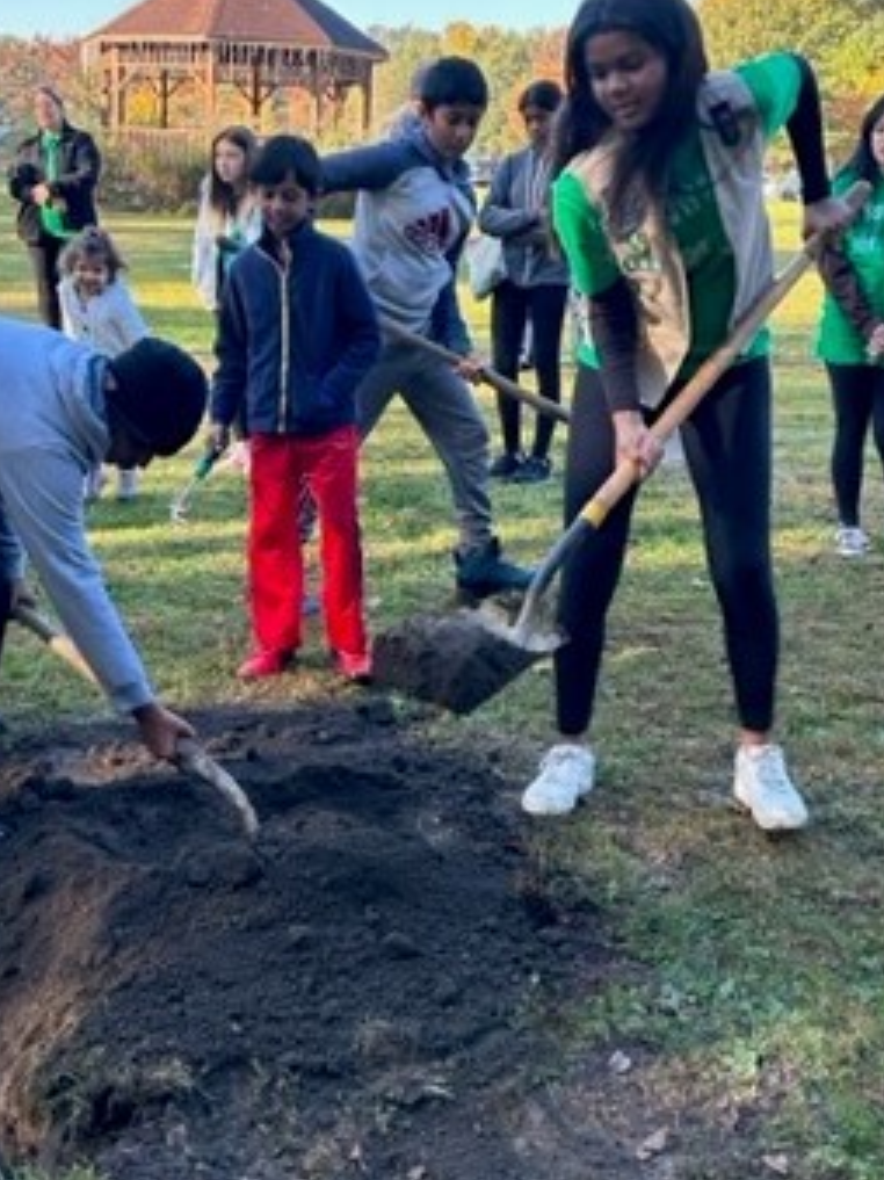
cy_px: 376
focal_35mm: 43
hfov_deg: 33.5
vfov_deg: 43.1
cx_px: 512
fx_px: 1465
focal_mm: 5.7
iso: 50
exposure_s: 1/516
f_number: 1.5
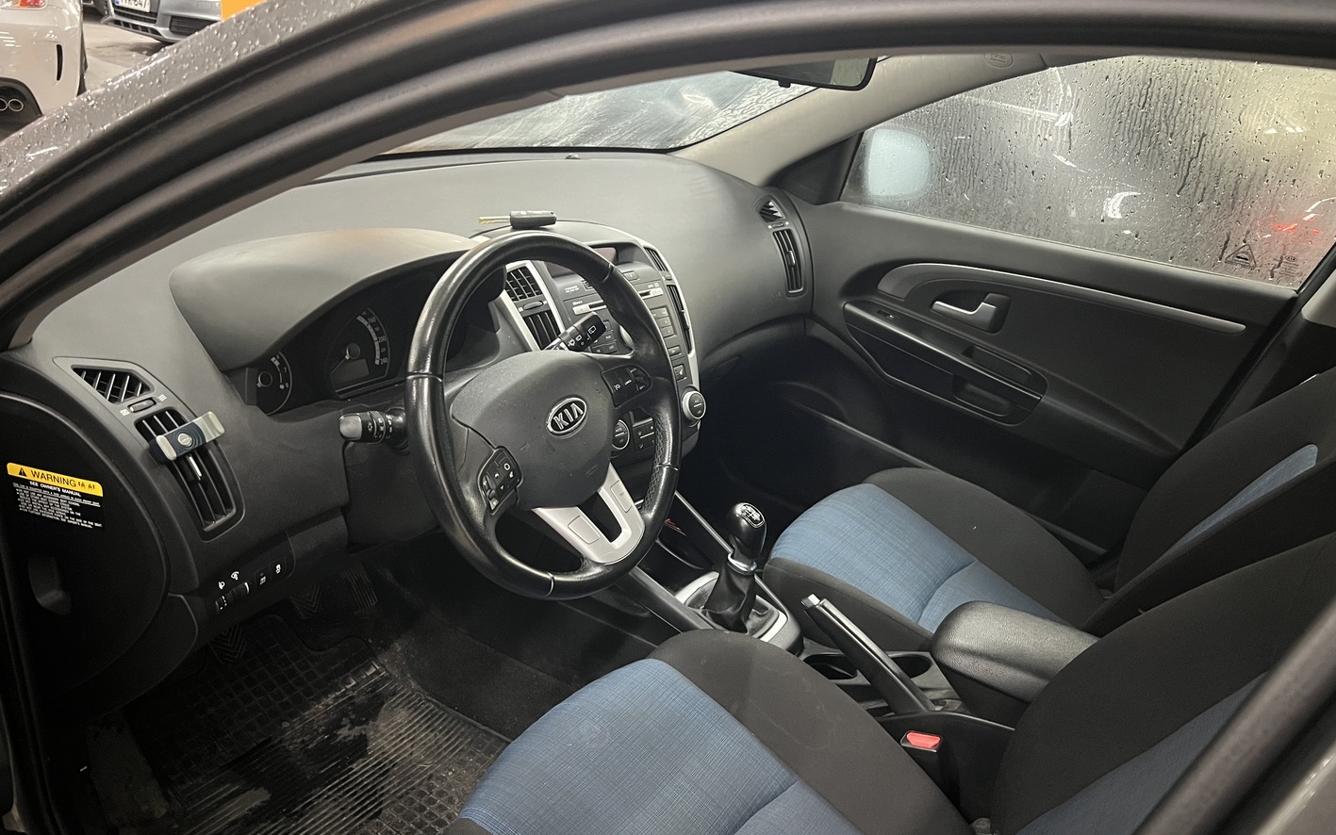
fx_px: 1020
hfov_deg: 66.5
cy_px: 483
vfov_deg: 44.4
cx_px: 678
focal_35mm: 28
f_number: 1.5
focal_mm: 5.7
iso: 500
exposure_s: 1/33
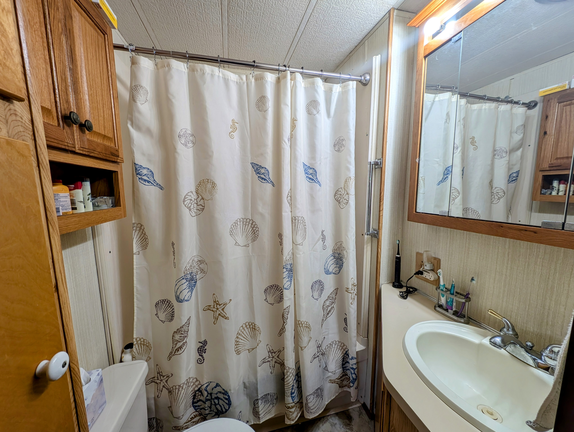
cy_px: 216
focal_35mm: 12
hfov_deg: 110.5
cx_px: 287
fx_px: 199
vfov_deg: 94.6
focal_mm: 2.23
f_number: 1.95
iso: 38
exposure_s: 1/30
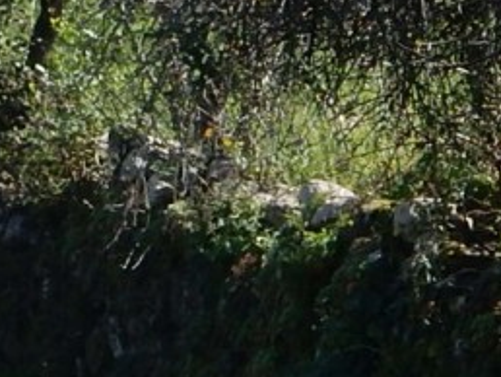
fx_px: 7113
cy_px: -323
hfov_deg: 4.0
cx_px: 85
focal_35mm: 491
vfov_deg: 3.0
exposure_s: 1/320
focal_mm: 17.6
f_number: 5.3
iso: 125
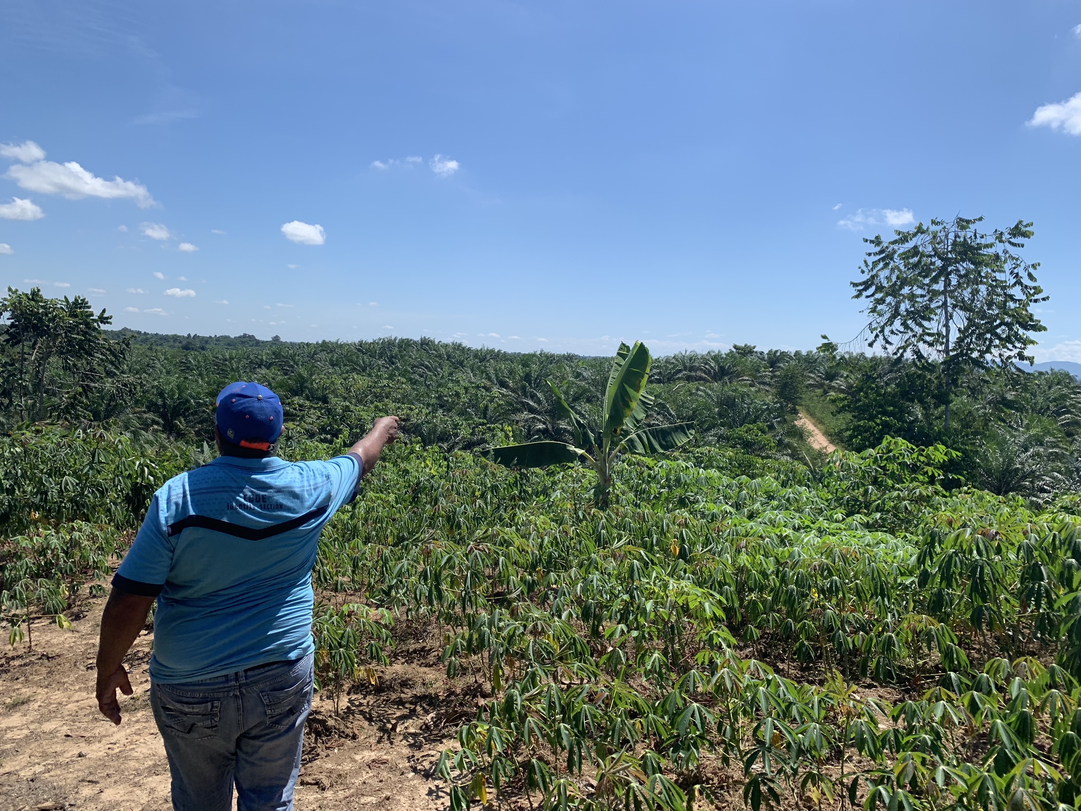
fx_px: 812
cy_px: 406
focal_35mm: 26
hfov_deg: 67.3
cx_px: 540
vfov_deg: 53.1
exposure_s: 1/2364
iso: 25
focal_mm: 4.25
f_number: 1.8
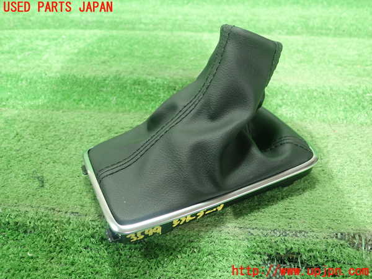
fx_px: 322
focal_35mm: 30
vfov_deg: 46.8
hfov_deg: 60.0
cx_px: 186
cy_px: 140
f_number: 2.3
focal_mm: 5.5
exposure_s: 1/125
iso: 400
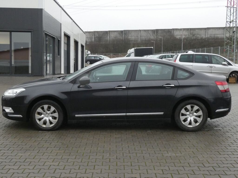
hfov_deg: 41.2
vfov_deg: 31.5
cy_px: 89
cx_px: 119
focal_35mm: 46
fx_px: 316
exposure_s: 1/80
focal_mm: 8.2
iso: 500
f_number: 5.6
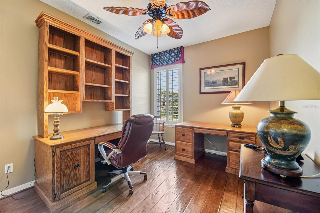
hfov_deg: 104.3
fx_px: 124
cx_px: 160
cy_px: 106
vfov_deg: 81.2
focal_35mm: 14
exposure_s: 1/4
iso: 400
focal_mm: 14
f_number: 8
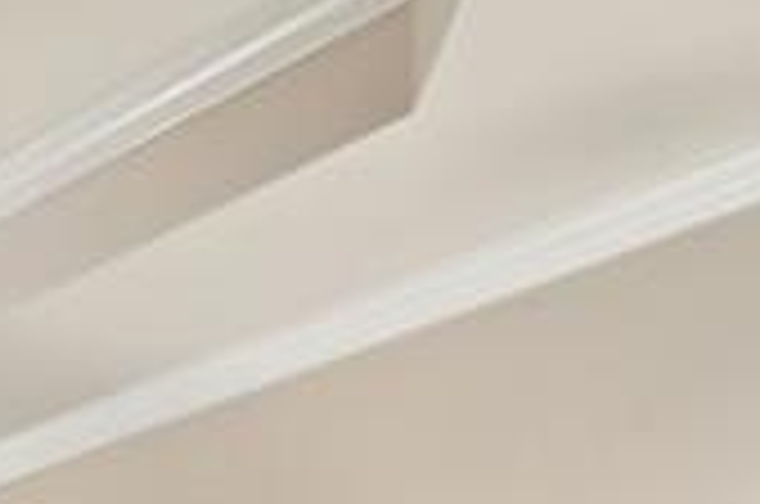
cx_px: -603
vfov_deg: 13.3
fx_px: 1791
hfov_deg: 18.7
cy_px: 1064
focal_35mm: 85
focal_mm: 14
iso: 320
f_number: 8
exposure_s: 1/1.67
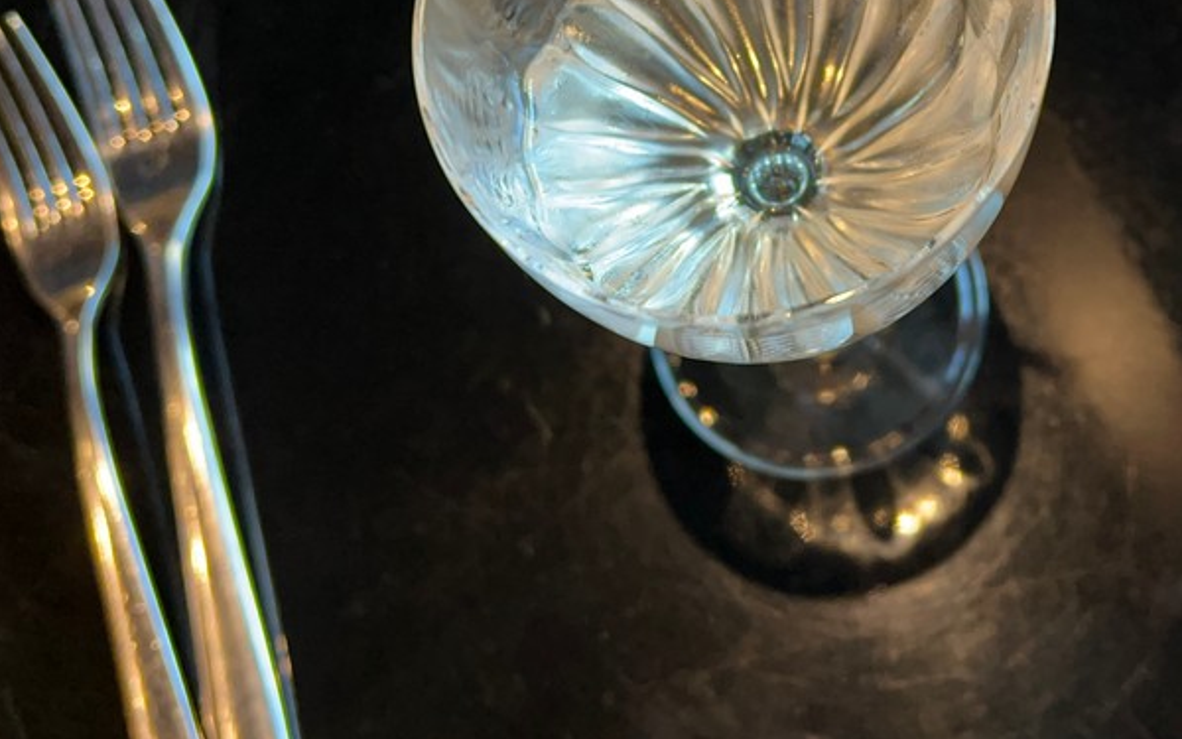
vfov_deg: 26.7
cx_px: 774
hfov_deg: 42.2
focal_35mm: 47
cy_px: 114
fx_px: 1514
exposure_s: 1/33
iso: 400
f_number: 1.5
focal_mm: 5.7
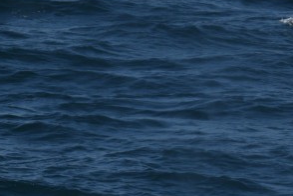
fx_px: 4263
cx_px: 36
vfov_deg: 2.6
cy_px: 303
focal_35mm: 524
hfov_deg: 3.9
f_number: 4.5
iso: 200
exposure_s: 1/4000
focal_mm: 95
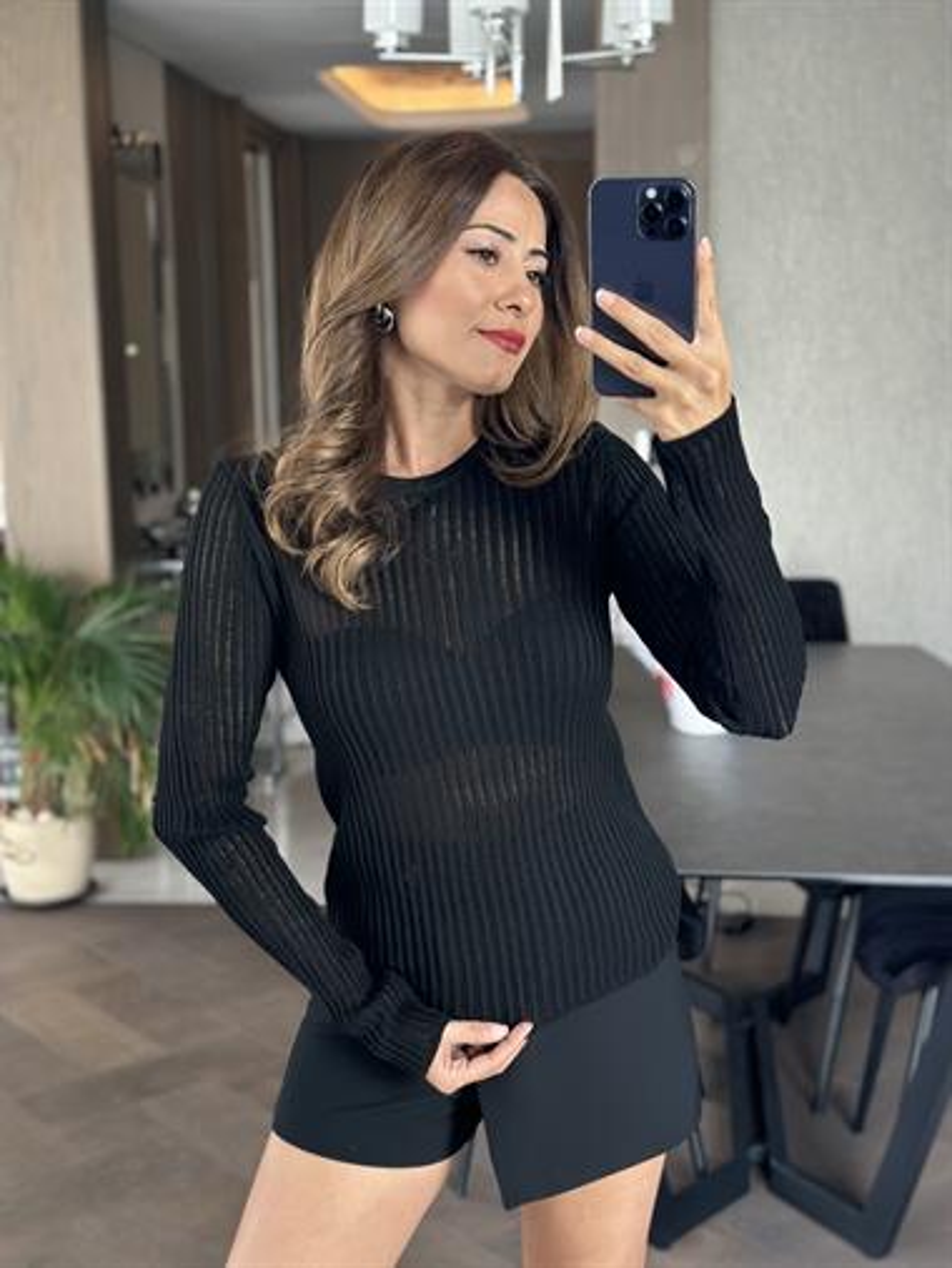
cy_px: 634
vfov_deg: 39.6
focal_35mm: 48
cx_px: 476
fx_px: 1759
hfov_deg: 30.3
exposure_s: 1/60
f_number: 1.78
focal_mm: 6.86
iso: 160
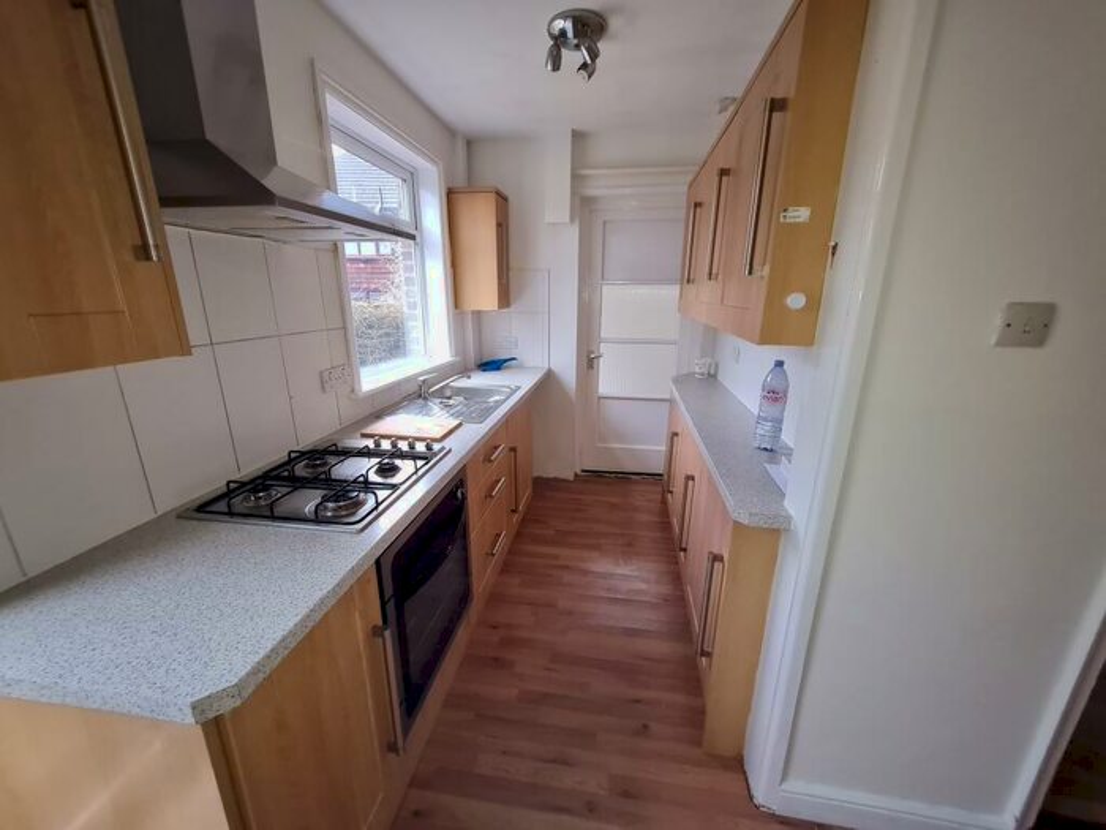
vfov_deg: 89.9
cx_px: 553
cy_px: 415
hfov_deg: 106.2
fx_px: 415
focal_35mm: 13
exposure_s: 1/50
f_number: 2.2
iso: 200
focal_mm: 1.74
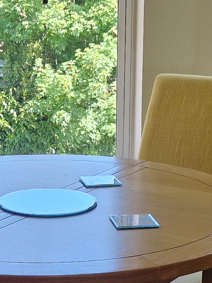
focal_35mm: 116
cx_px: 33
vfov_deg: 16.9
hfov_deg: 12.7
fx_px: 947
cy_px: 215
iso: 50
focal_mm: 5.4
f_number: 1.8
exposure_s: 1/180
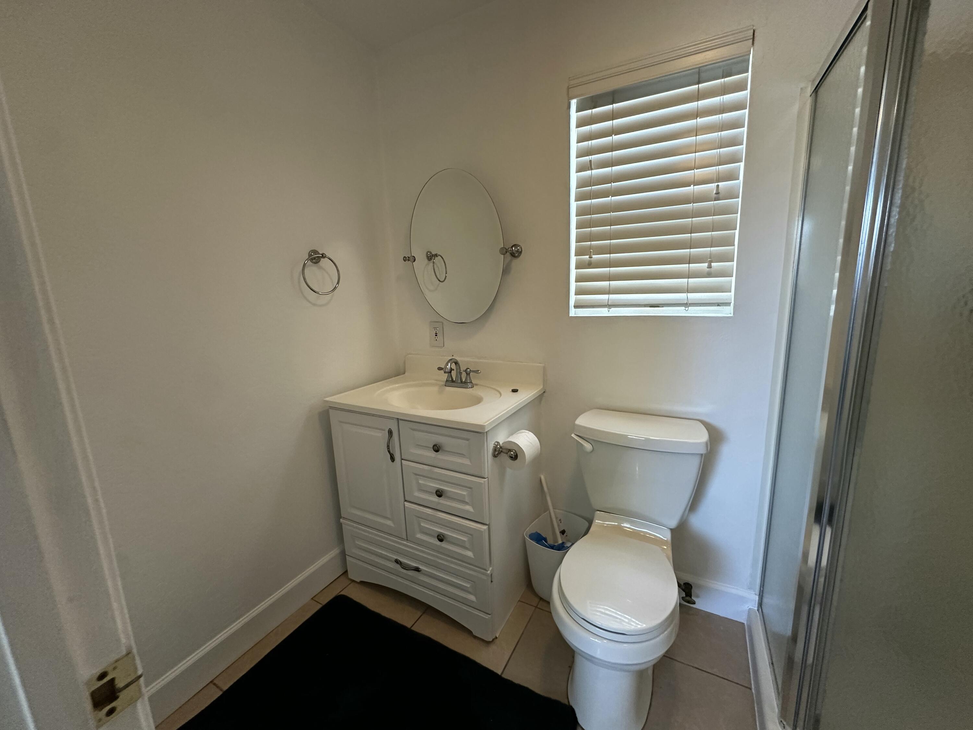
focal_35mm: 14
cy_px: 365
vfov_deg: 85.7
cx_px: 486
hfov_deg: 102.1
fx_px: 394
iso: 320
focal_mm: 2.22
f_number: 2.2
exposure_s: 1/60
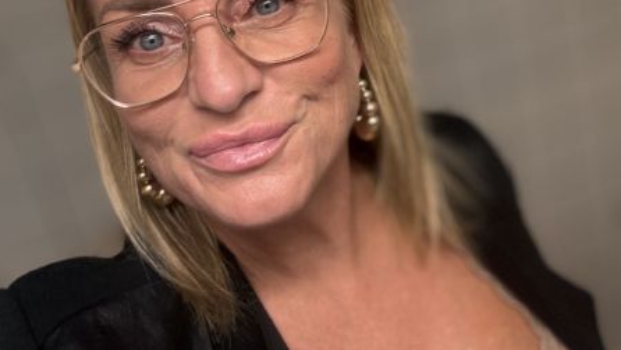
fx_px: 725
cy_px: 61
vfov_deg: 26.5
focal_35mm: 44
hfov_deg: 46.4
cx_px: 310
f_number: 1.9
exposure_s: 1/50
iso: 100
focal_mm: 2.69
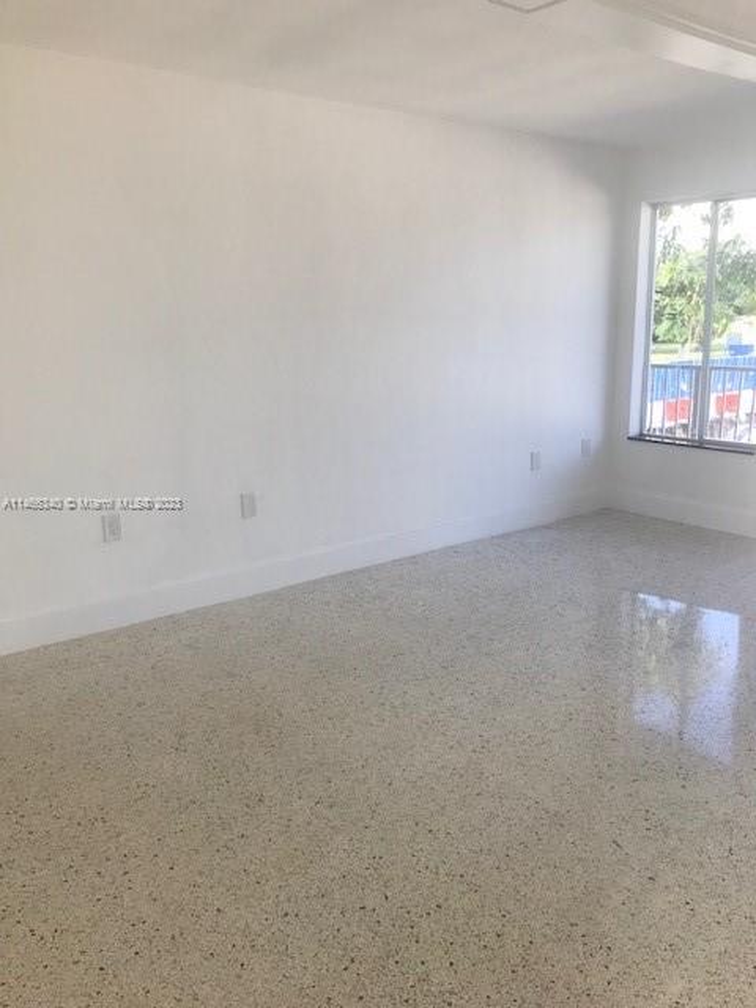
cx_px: 378
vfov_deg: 63.4
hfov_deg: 49.7
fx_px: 815
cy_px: 504
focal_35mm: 28
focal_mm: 3.99
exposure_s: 1/344
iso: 20
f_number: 1.8
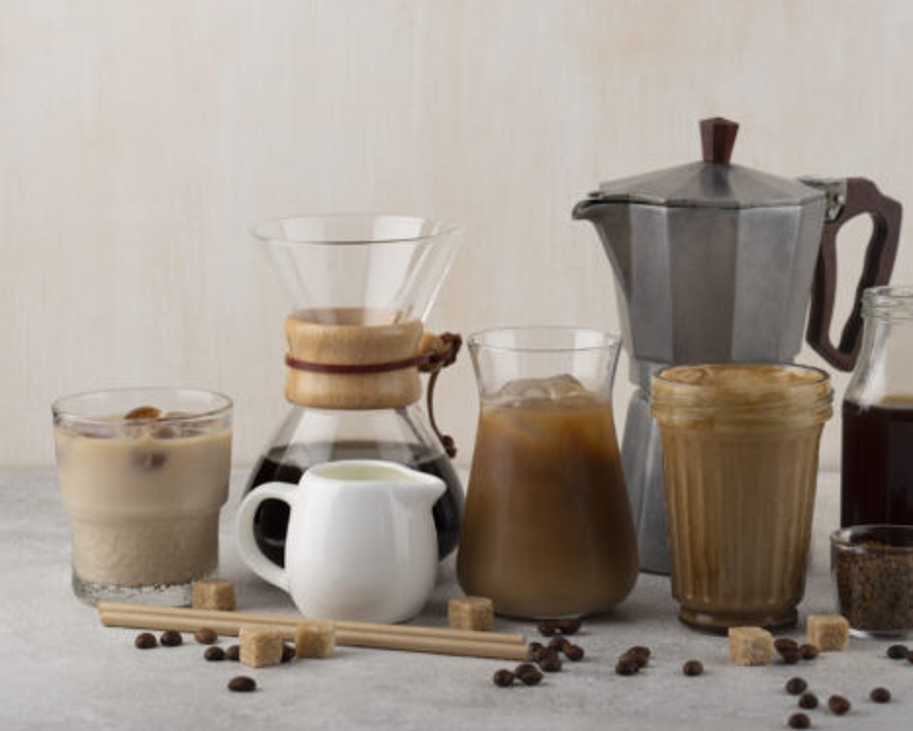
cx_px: 539
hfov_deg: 15.1
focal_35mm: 127
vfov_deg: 12.2
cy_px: 377
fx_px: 3432
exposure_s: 1/100
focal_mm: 105
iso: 100
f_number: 9
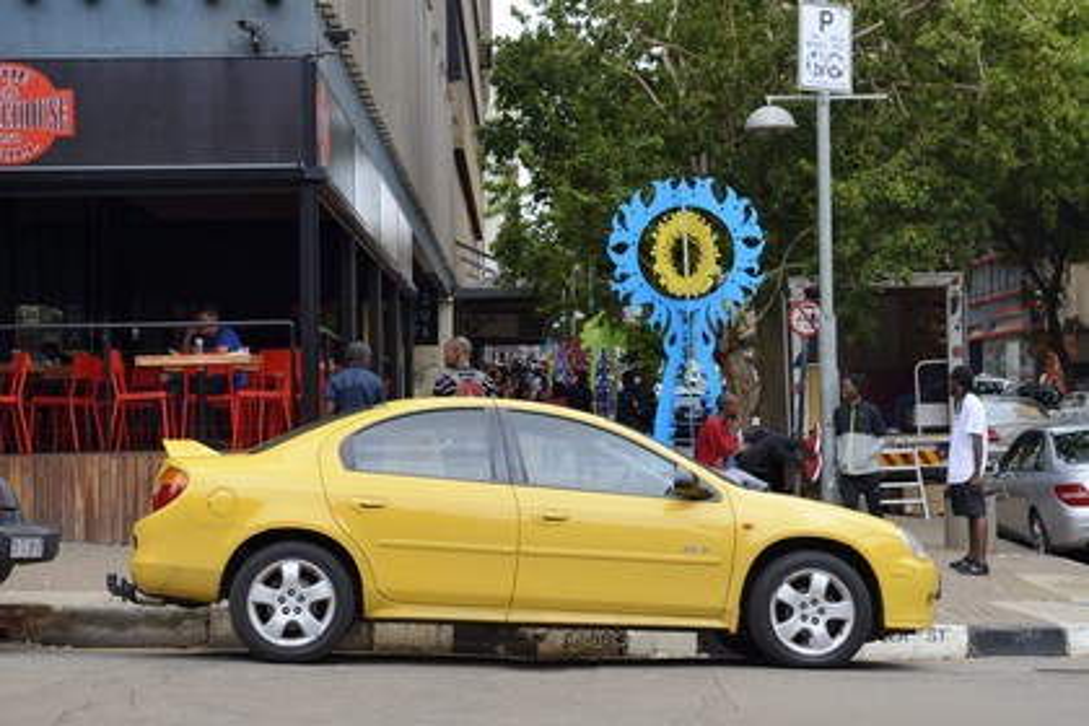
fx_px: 2117
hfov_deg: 28.8
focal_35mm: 70
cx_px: 544
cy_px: 363
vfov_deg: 19.5
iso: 400
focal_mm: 70
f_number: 7.1
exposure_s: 1/500
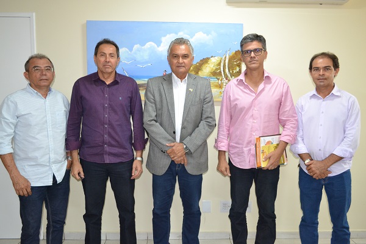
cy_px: 122
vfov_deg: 43.6
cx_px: 183
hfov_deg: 61.9
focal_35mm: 30
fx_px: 305
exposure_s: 1/60
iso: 1800
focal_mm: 20
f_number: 3.8
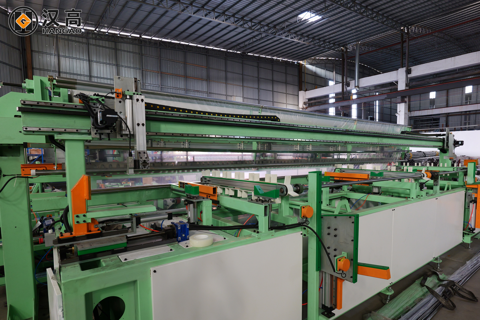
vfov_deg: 67.4
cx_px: 240
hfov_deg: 90.0
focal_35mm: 18
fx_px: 240
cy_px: 160
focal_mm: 18
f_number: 7.1
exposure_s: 1/25
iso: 1250
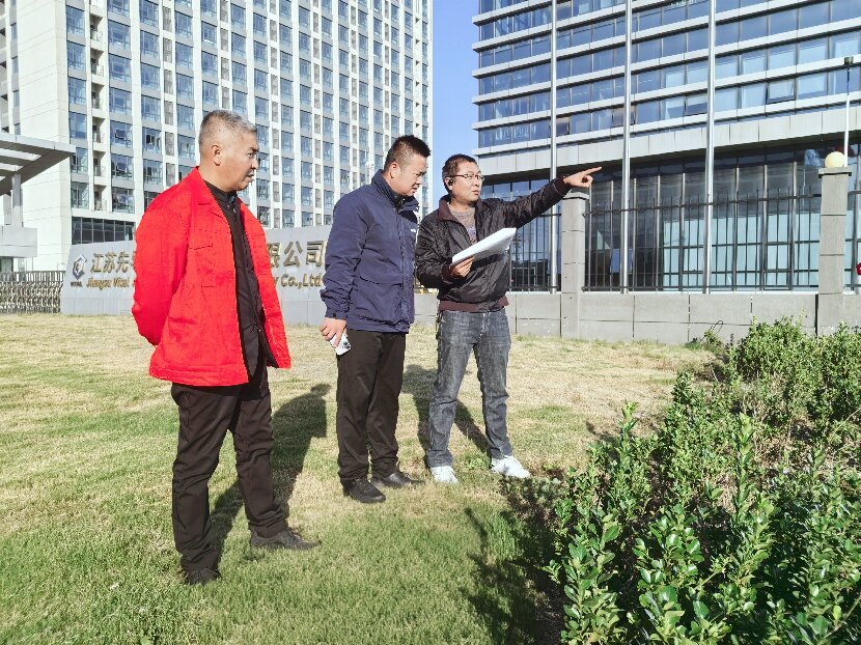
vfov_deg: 51.3
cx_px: 430
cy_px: 322
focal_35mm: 27
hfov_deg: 65.3
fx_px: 671
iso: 50
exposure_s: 1/3401
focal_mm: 5.5
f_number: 1.9
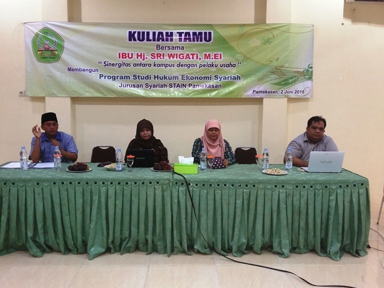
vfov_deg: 44.2
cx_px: 191
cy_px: 147
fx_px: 355
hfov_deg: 56.8
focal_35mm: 32
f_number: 2.2
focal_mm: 3.3
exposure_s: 1/19
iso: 125
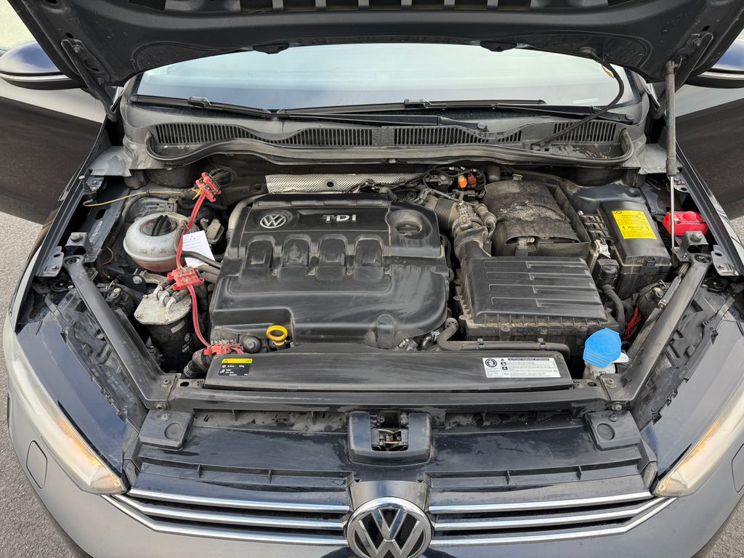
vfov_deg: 56.8
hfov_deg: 71.6
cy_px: 279
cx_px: 372
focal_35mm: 24
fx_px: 516
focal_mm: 6.76
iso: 125
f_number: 1.78
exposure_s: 1/243
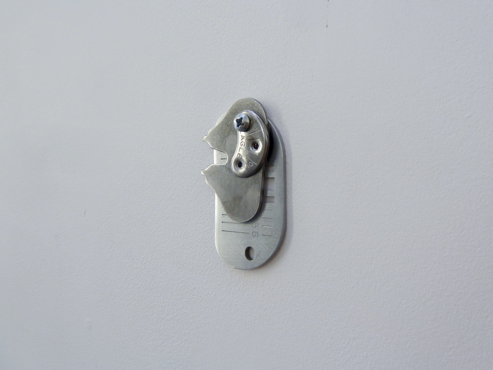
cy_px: 185
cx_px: 246
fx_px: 356
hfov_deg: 69.4
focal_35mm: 25
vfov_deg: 54.9
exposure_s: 1/15
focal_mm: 4.1
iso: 100
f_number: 3.3
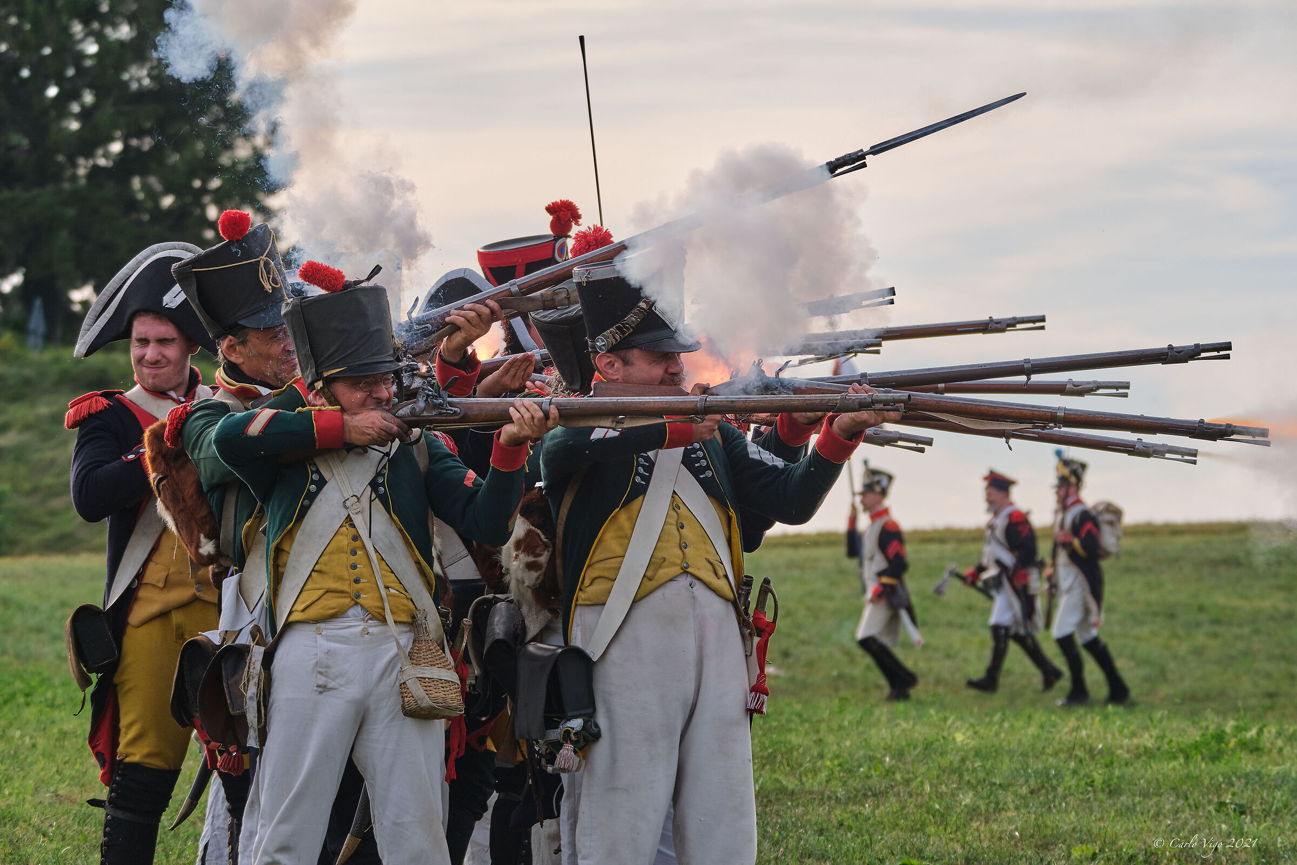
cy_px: 432
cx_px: 648
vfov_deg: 6.5
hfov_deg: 9.8
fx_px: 7565
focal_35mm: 210
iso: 500
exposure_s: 1/800
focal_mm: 140
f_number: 6.4
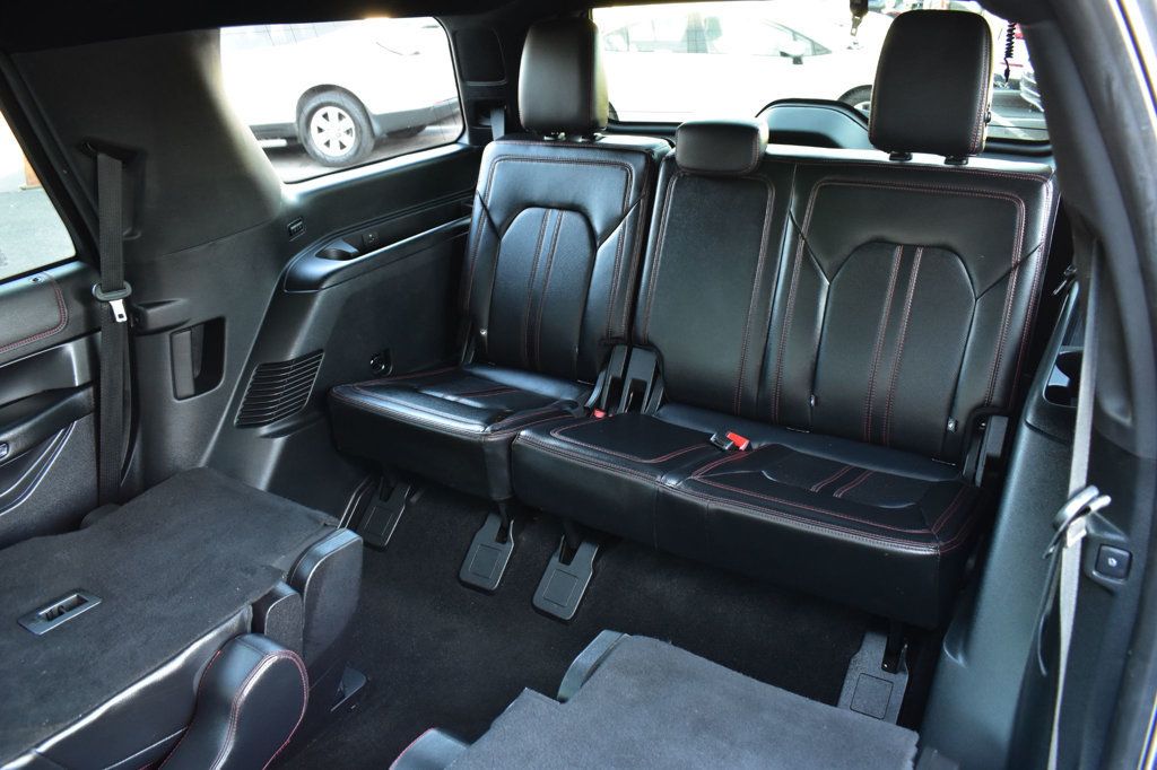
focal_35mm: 27
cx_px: 578
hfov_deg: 67.4
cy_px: 385
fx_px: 867
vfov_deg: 47.9
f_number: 5.6
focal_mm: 18
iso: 1600
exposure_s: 1/15
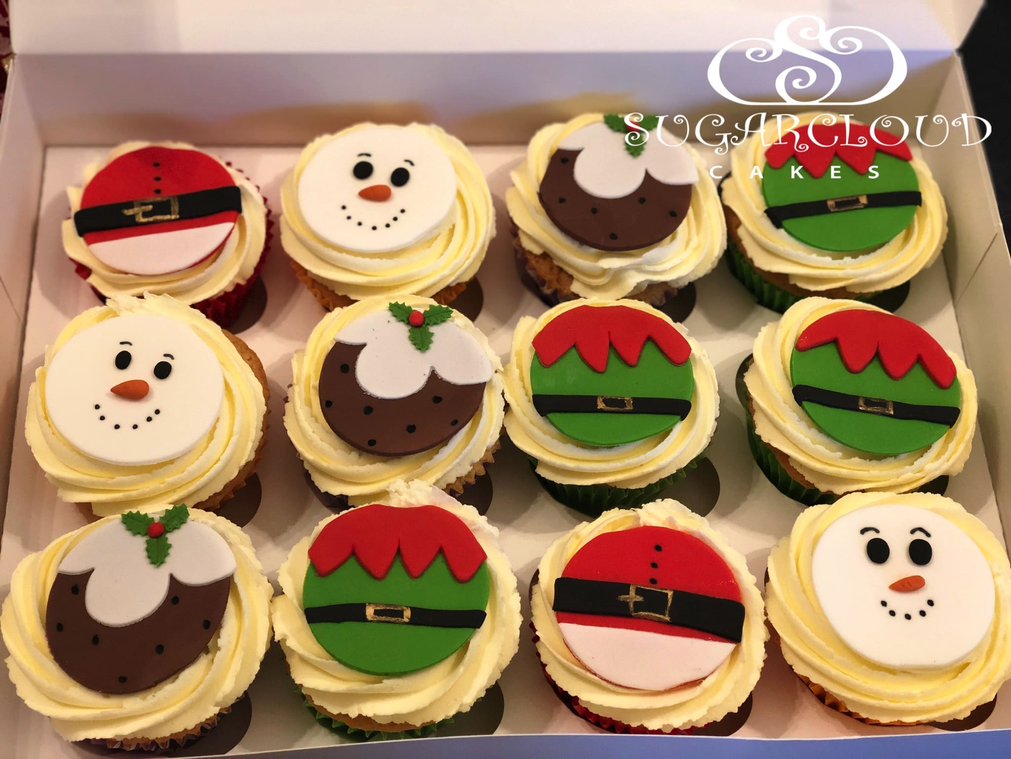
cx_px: 506
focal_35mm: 52
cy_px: 380
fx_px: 1519
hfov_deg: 36.8
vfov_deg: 28.0
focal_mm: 6
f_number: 2.4
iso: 125
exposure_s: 1/33
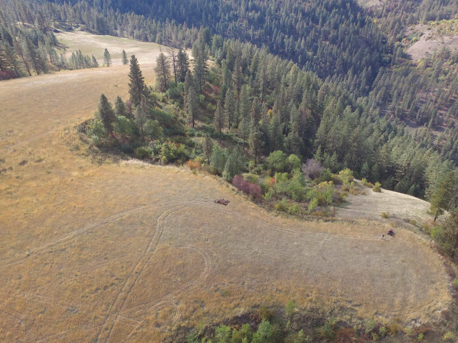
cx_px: 248
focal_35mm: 22
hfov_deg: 76.2
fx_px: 291
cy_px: 184
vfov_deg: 61.0
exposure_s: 1/182
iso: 100
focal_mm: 3.61
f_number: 2.8
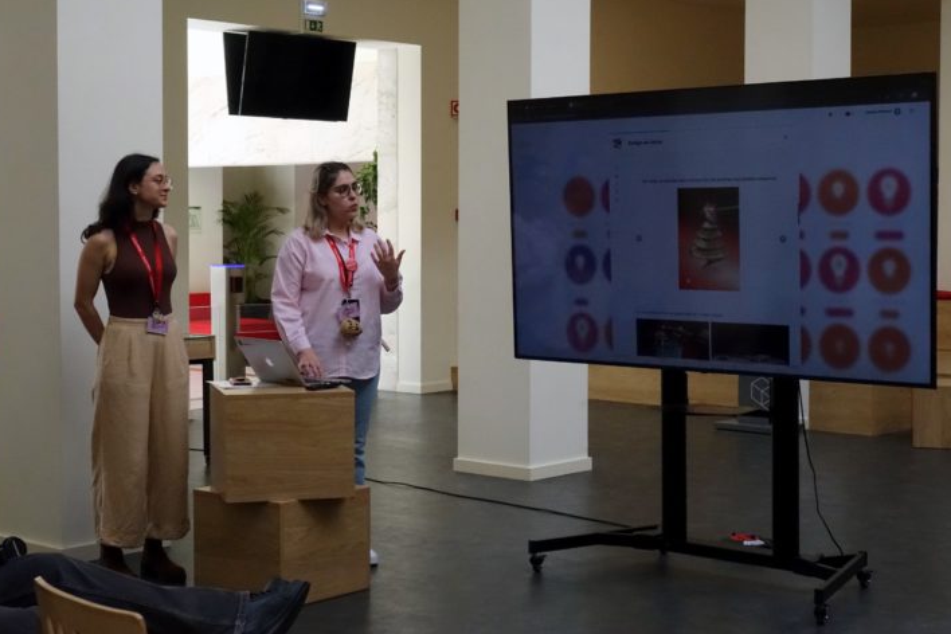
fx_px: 1611
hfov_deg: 32.9
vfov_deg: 22.3
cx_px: 470
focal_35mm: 61
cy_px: 313
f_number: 5.6
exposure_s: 1/1000
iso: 2000
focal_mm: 21.94
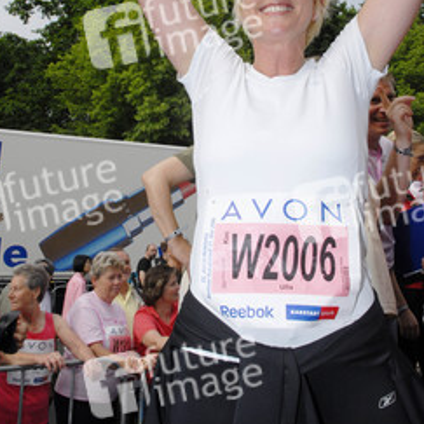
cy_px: 115
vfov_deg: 45.1
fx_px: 495
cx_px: 225
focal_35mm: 36
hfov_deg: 46.4
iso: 250
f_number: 18
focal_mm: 17
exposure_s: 1/250
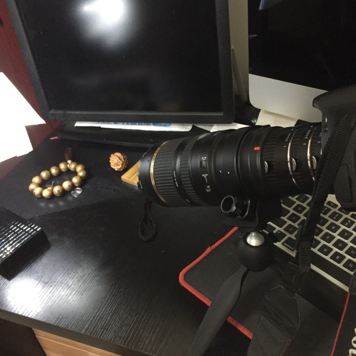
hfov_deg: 43.8
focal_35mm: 38
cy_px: 187
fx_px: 442
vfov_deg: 43.8
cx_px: 197
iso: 320
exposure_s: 1/17
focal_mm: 4.15
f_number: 2.2
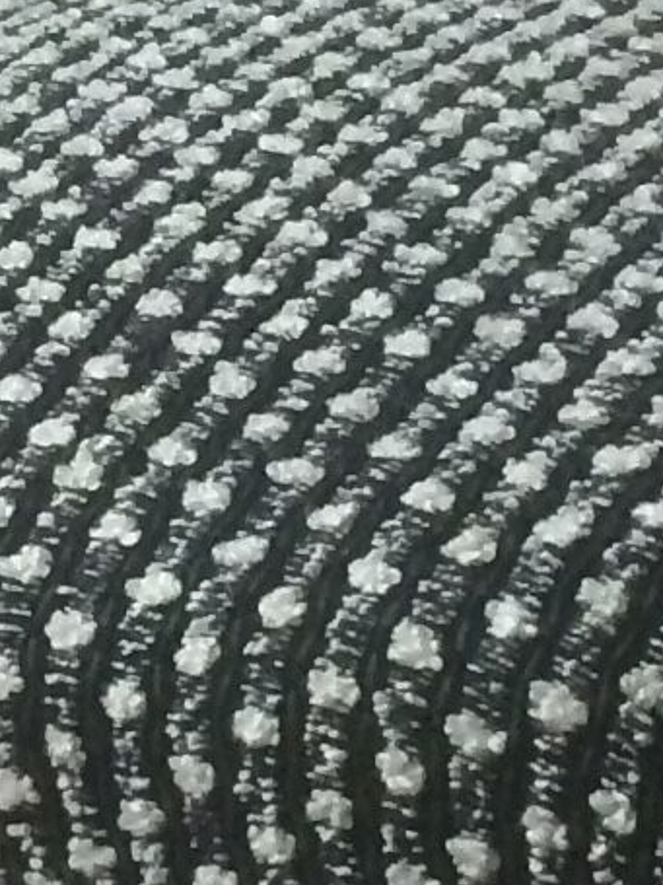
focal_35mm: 208
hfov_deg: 7.1
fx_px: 5314
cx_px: -2
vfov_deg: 9.5
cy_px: 333
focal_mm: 4.15
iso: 200
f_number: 2.2
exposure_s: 1/33
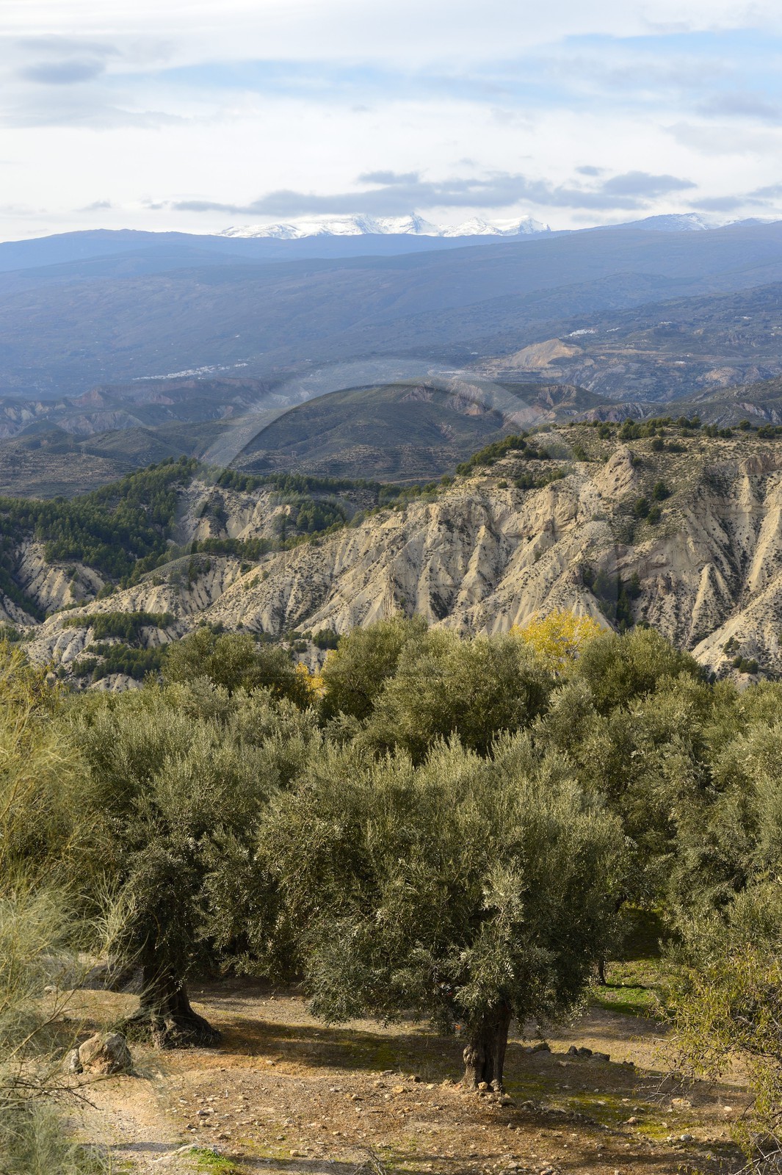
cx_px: 391
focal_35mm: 70
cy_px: 588
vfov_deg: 28.9
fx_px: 2283
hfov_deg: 19.4
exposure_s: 1/250
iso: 200
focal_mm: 70
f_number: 9
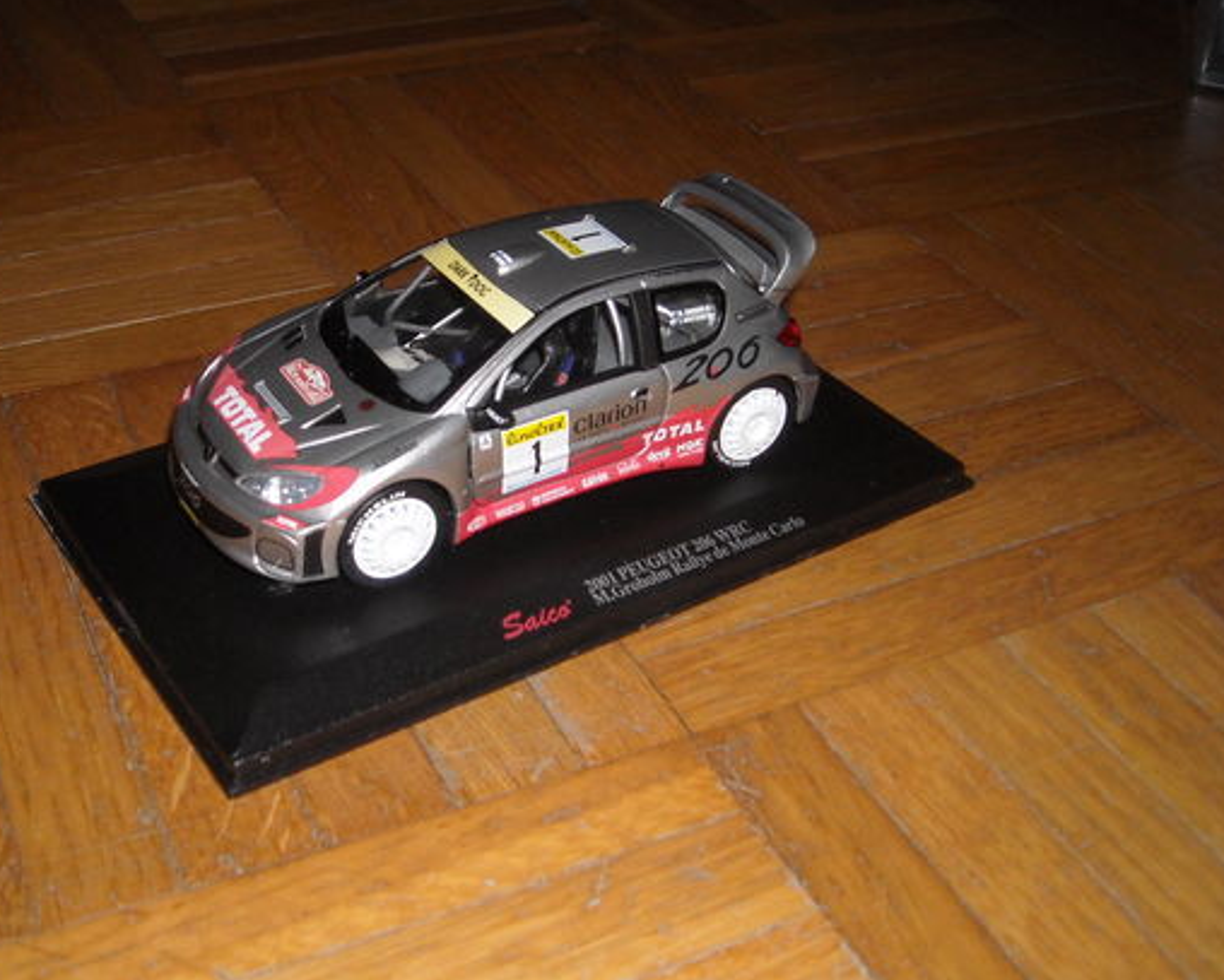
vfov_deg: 34.9
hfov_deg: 42.6
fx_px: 1559
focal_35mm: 43
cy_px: 482
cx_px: 465
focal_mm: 5.7
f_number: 5.6
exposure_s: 1/60
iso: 200
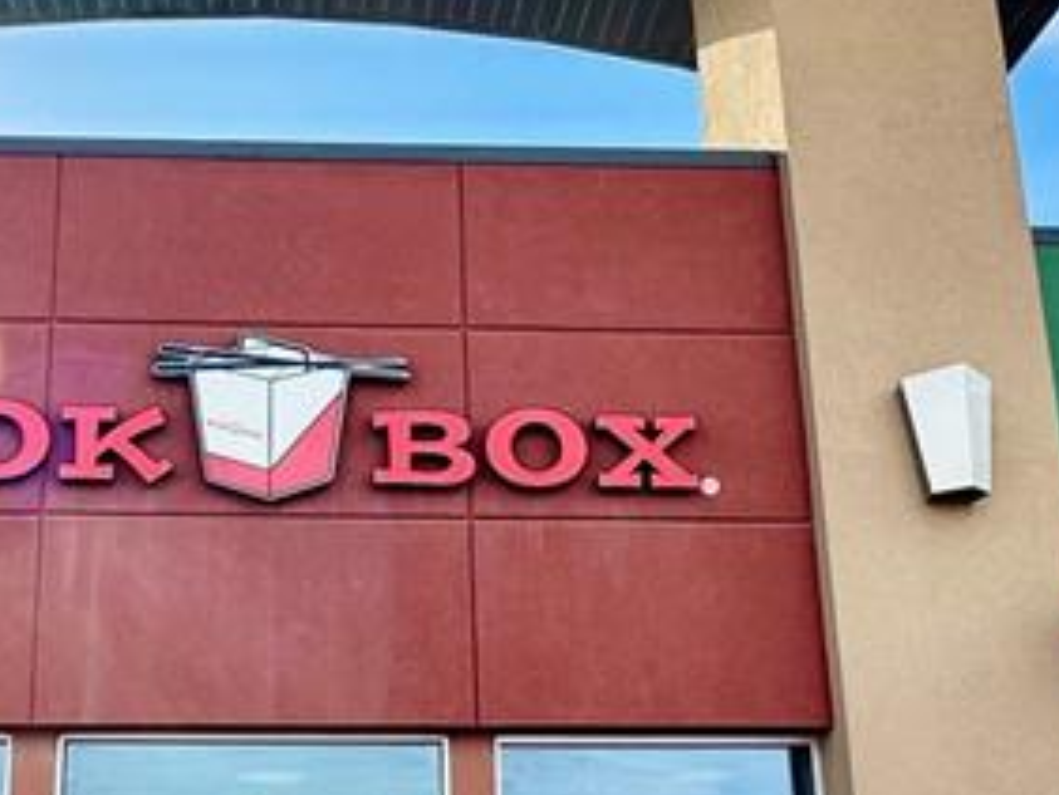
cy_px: 580
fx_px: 1561
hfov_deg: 37.0
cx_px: 328
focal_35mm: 51
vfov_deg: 28.2
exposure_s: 1/556
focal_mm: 2.22
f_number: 2.2
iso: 40
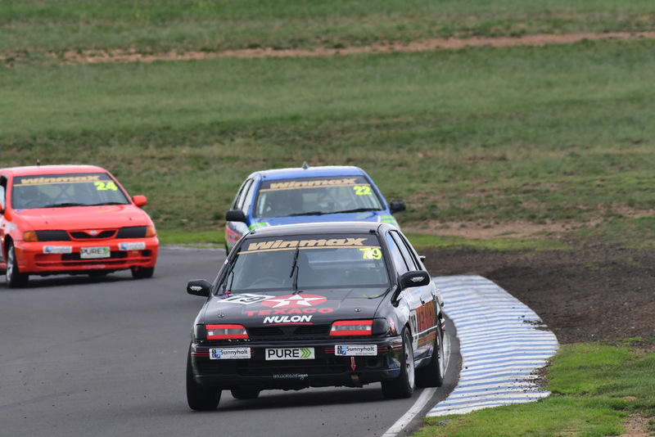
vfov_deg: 1.8
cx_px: 328
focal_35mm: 750
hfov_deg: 2.7
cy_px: 218
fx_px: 13650
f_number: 10
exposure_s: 1/640
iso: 500
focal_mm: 500
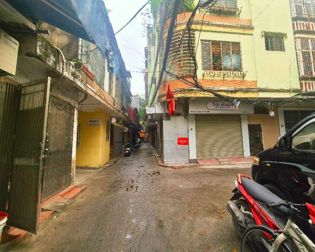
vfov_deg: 87.9
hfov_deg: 100.4
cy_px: 123
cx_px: 172
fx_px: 130
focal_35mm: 14
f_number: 2.2
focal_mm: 2.2
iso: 64
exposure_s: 1/100
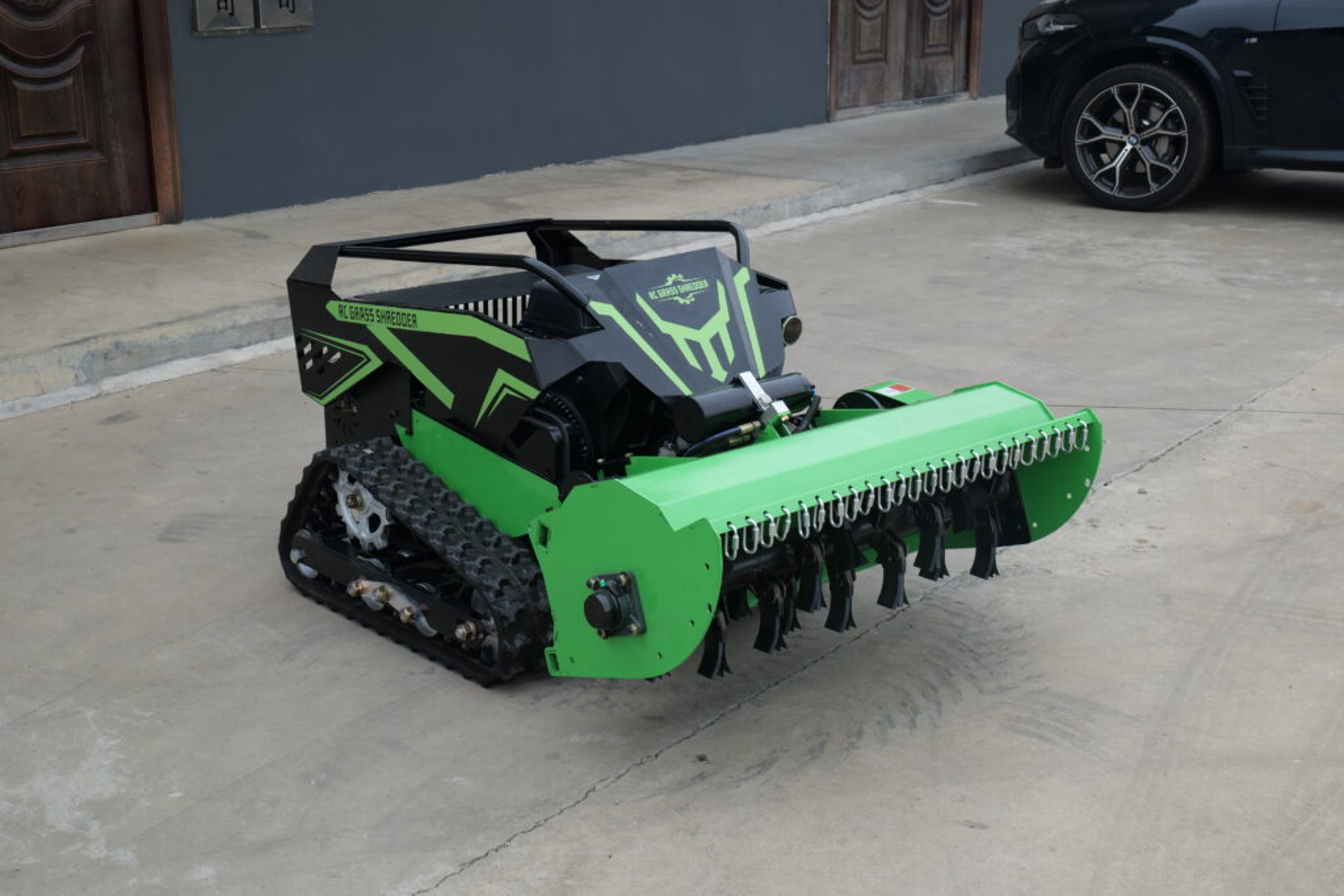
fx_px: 1717
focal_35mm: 46
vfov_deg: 29.3
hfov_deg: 42.7
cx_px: 672
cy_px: 448
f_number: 11
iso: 200
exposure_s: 1/60
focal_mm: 46
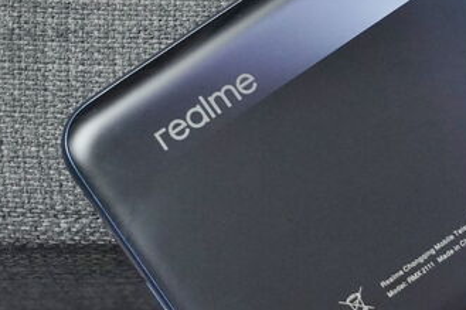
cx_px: 487
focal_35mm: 178
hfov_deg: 11.4
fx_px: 2303
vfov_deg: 7.7
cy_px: 62
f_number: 7.1
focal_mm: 61
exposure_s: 1/160
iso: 3200
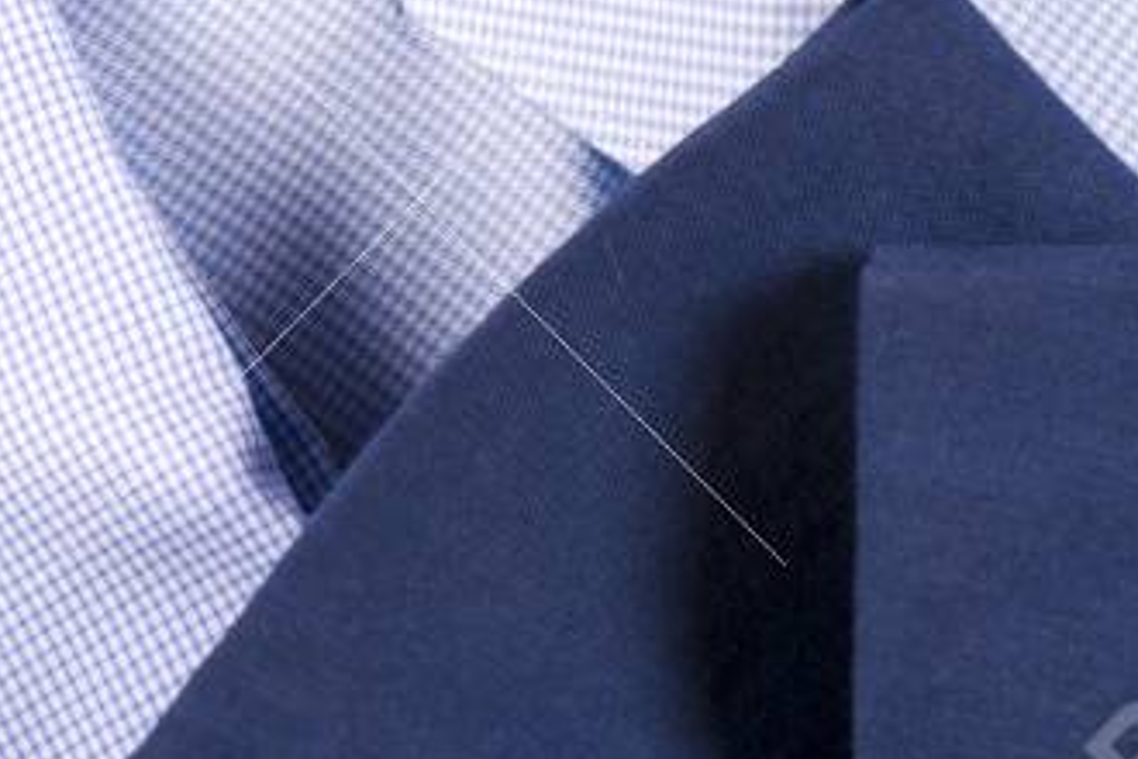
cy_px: -549
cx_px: 414
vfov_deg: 6.8
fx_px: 6227
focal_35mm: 197
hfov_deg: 10.4
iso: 100
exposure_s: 1/100
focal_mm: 50
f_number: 8
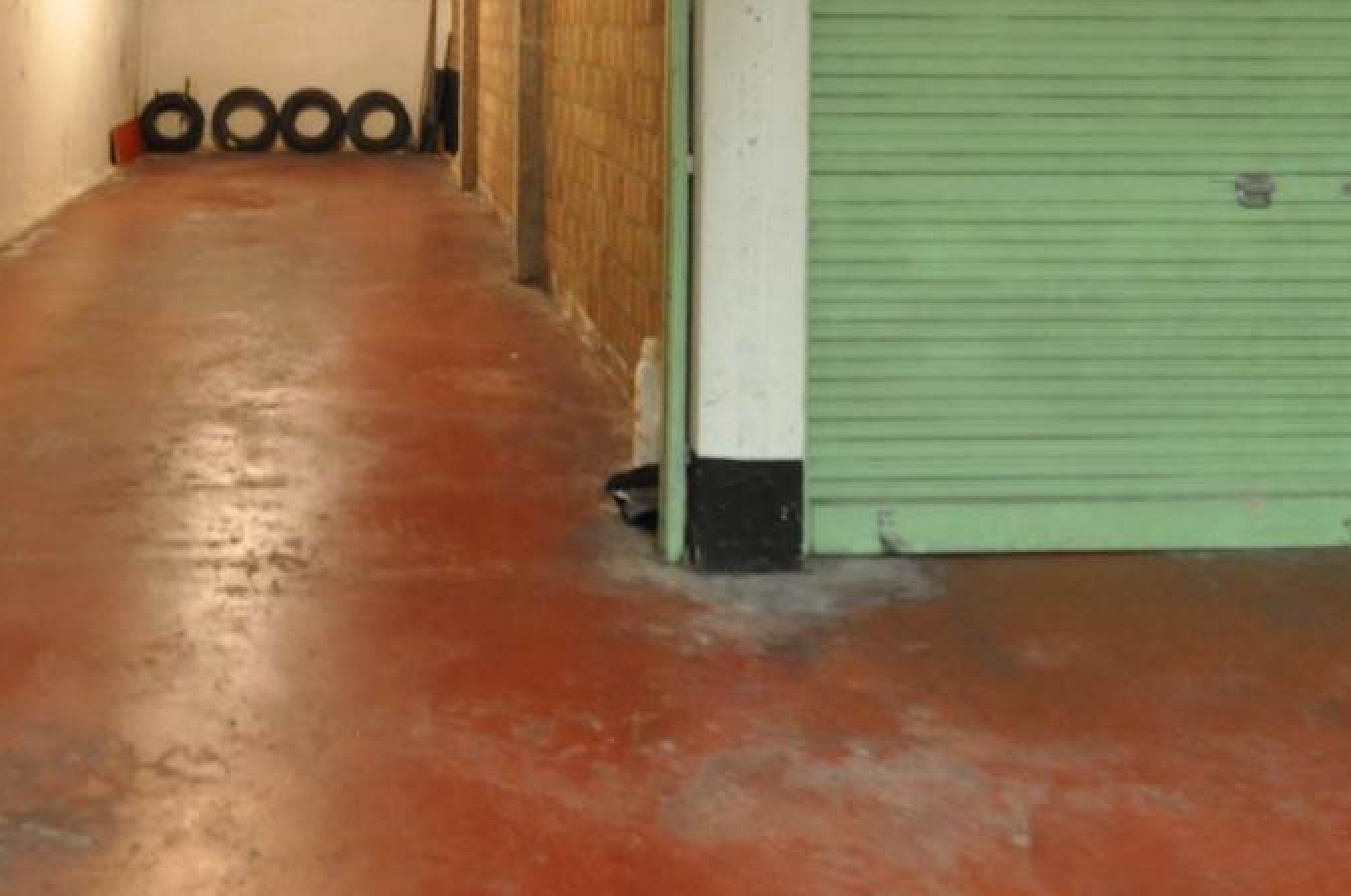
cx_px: 432
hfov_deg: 52.0
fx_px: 1349
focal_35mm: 36
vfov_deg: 33.4
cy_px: -16
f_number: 8
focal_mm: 10
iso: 1250
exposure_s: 1/3
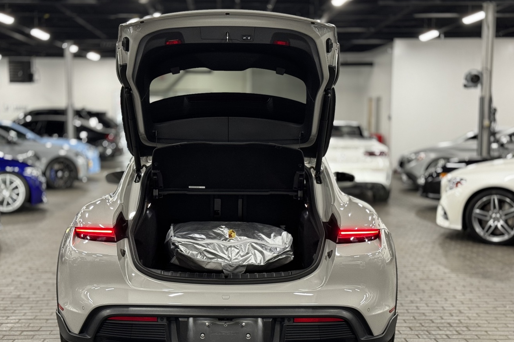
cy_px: 197
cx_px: 232
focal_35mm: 55
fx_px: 785
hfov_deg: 36.2
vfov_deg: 24.6
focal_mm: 6.86
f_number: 1.78
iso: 250
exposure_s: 1/41
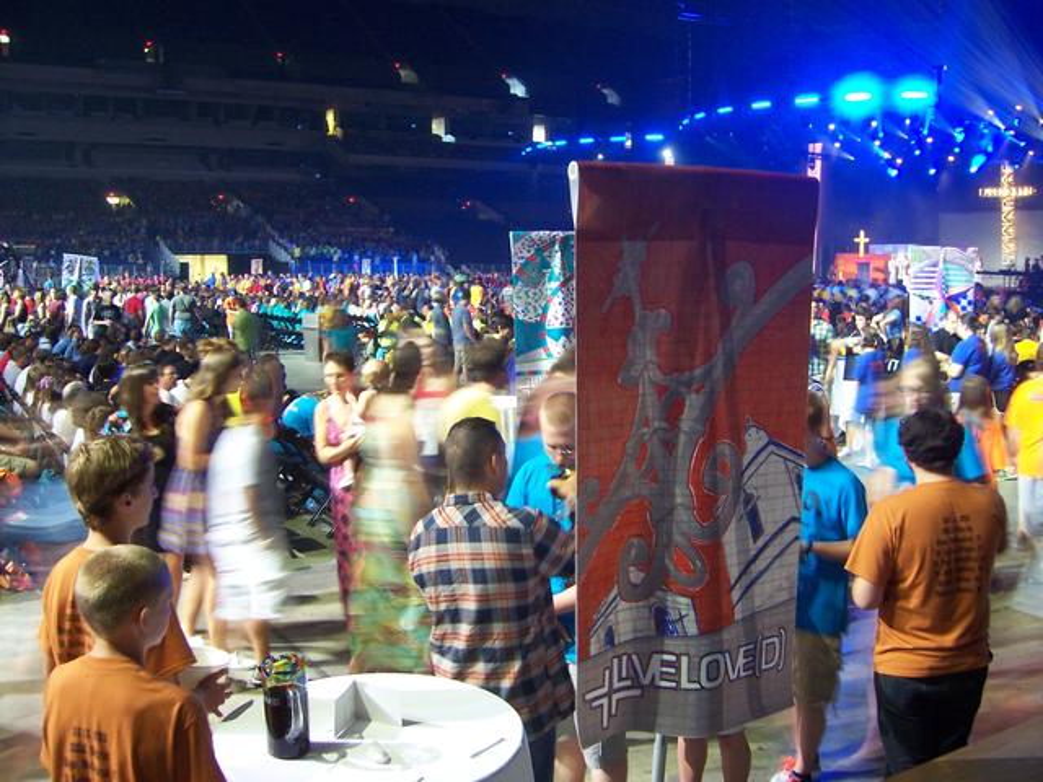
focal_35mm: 36
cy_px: 391
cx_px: 522
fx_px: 1085
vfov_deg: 39.7
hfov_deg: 51.4
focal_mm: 6
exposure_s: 1/3
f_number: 3
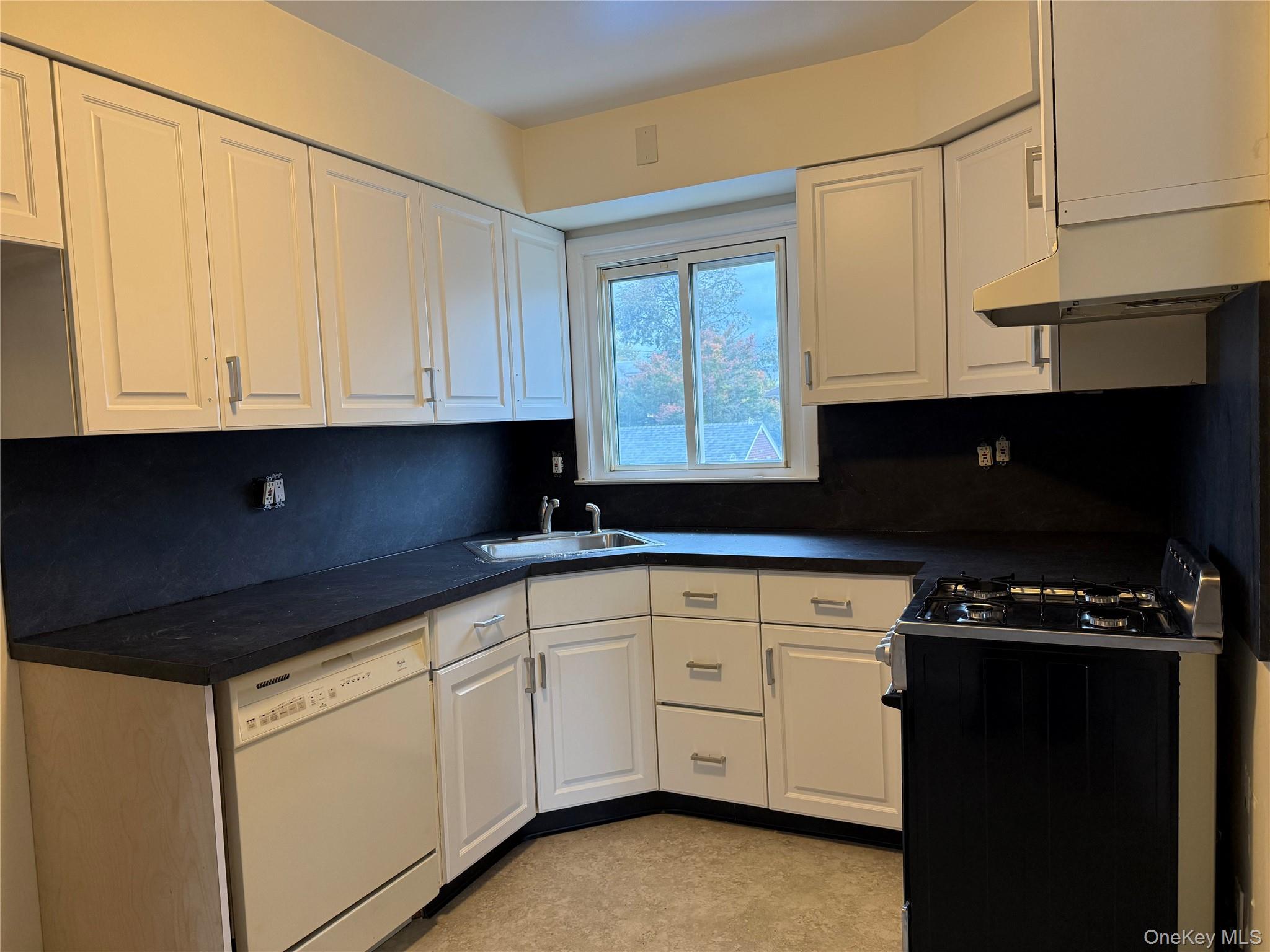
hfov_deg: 71.6
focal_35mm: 24
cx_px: 635
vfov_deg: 56.8
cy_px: 476
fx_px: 881
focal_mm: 6.76
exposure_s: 1/120
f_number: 1.78
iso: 250
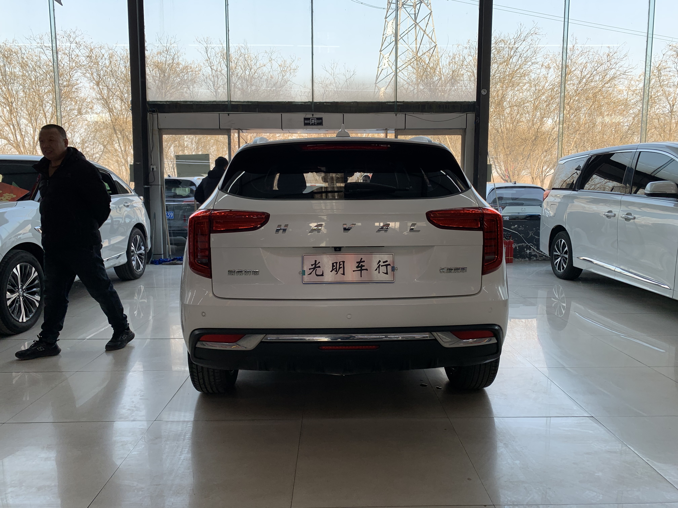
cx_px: 339
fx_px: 509
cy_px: 254
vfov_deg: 53.1
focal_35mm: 26
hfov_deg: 67.3
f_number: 1.8
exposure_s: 1/258
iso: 25
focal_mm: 4.25
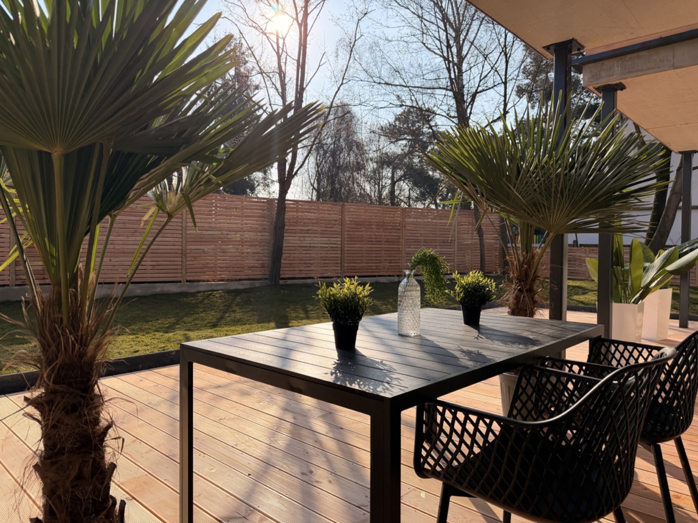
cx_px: 349
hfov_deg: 71.6
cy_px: 262
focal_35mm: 24
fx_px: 484
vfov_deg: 56.8
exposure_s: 1/4975
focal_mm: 6.76
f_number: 1.78
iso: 125
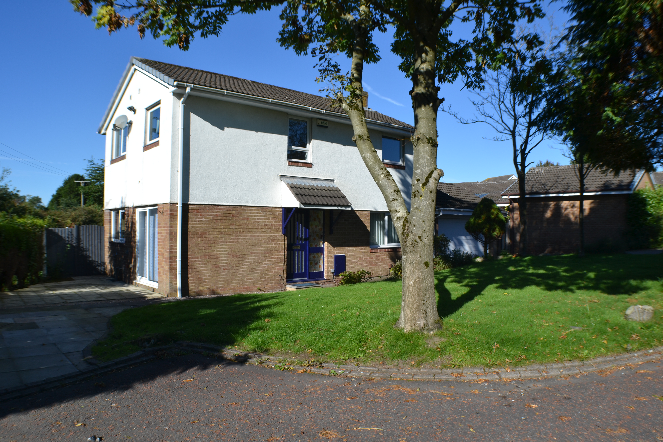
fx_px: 608
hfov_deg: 57.2
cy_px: 221
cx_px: 332
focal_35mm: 33
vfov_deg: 40.0
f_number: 8
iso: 100
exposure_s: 1/250
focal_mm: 22
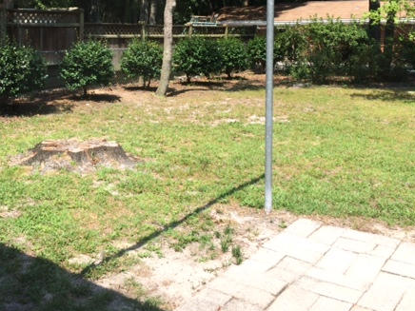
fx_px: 528
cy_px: 91
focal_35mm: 44
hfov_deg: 42.6
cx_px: 152
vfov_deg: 32.5
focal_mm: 4.12
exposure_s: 1/1208
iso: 32
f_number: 2.2
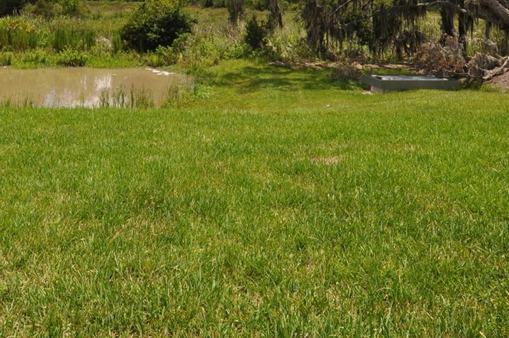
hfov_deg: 53.4
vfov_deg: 35.6
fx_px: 487
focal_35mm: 34
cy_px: 22
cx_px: 147
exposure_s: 1/400
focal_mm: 11.5
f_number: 10
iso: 200
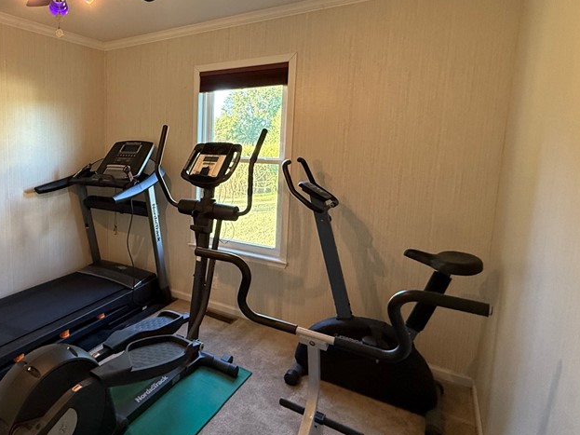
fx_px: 385
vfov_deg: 58.6
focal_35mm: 23
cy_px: 186
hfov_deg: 68.9
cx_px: 142
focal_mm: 2.22
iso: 500
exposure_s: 1/120
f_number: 2.2
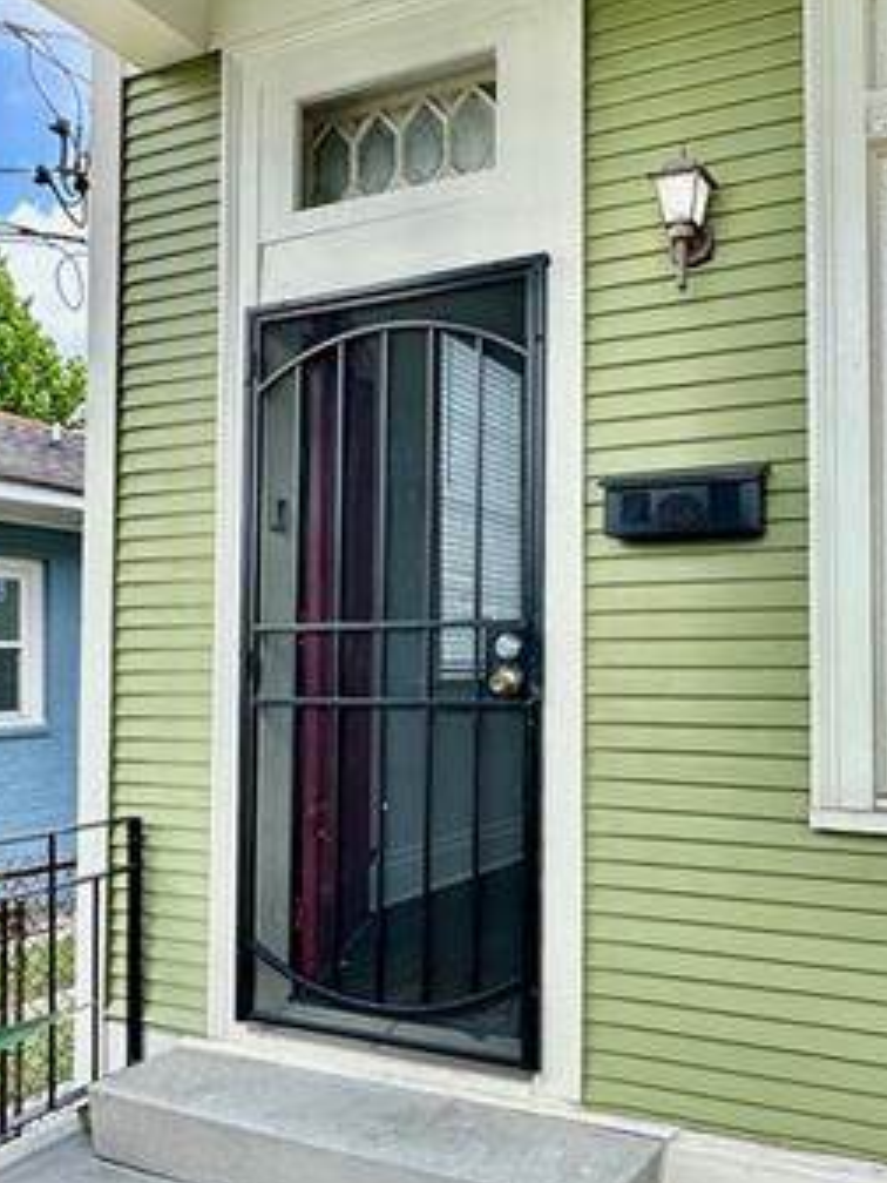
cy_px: 644
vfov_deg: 56.7
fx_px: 1093
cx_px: 567
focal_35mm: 32
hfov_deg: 43.7
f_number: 2.2
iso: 40
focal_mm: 2.22
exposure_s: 1/489
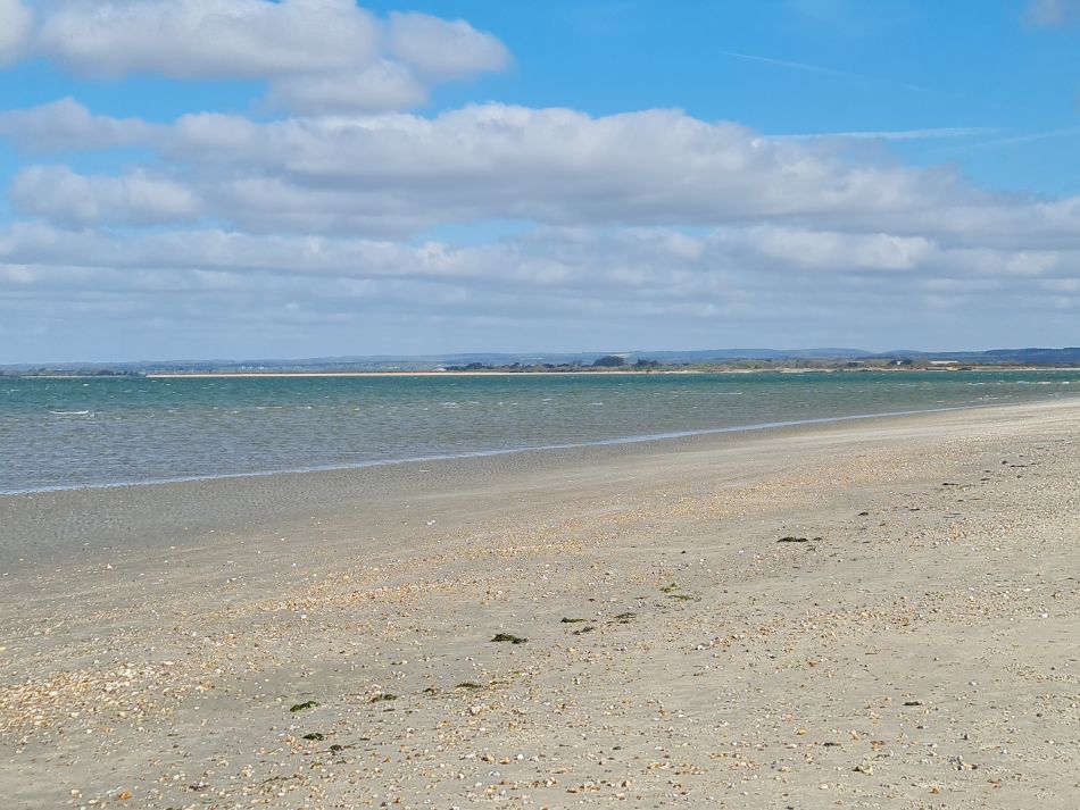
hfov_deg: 67.3
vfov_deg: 53.1
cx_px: 540
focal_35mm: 26
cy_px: 405
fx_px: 811
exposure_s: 1/3636
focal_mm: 5.4
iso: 50
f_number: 1.8
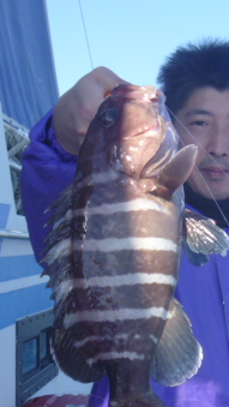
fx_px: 776
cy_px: 234
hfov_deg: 16.2
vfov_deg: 29.3
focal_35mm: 72
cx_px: 260
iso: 80
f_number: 4.5
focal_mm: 6.3
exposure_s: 1/160
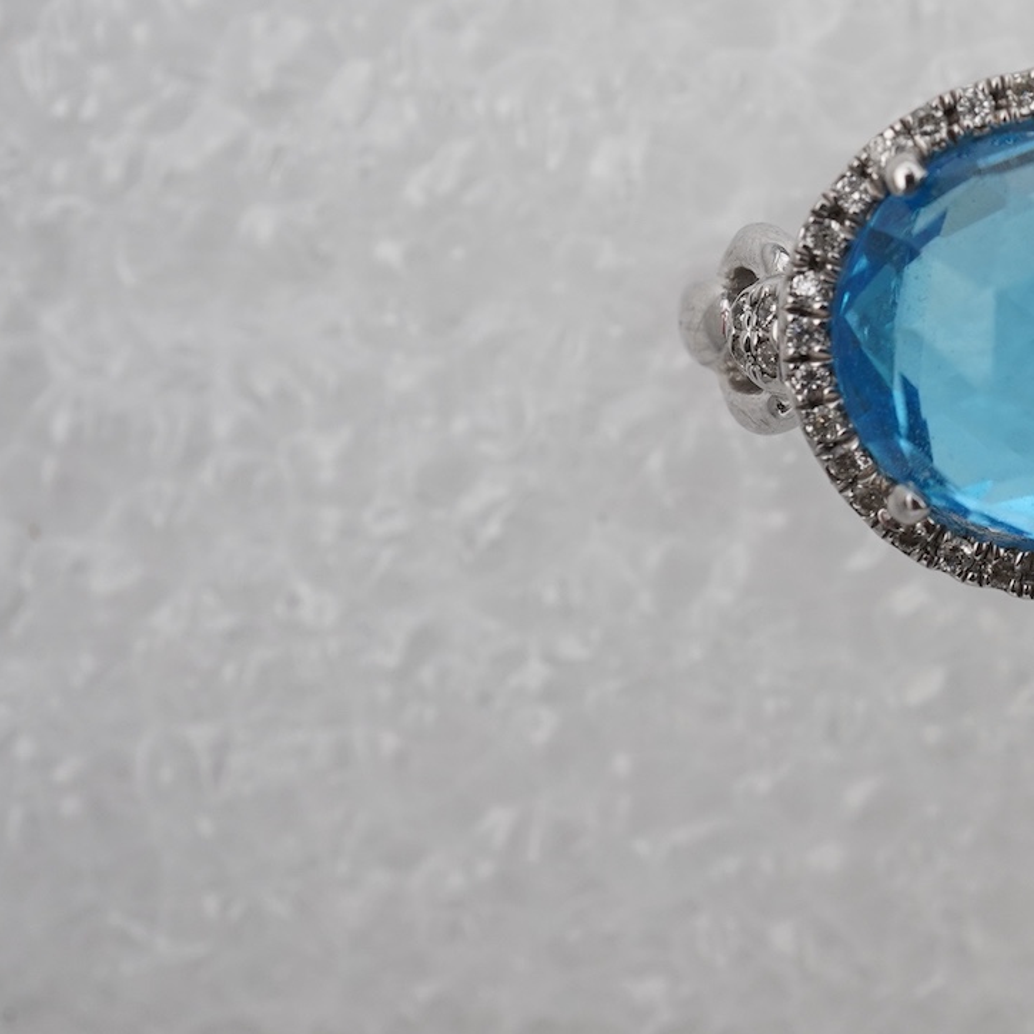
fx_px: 3008
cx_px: 1107
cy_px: 344
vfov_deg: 19.4
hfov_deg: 18.8
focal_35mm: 89
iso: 400
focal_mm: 30
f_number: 16
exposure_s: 1/125
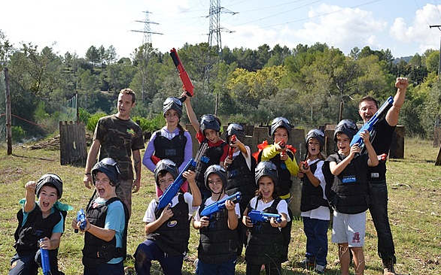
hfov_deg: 49.2
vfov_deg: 31.9
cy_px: 159
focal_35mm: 40
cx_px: 204
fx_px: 481
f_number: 7.1
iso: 100
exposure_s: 1/200
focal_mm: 24
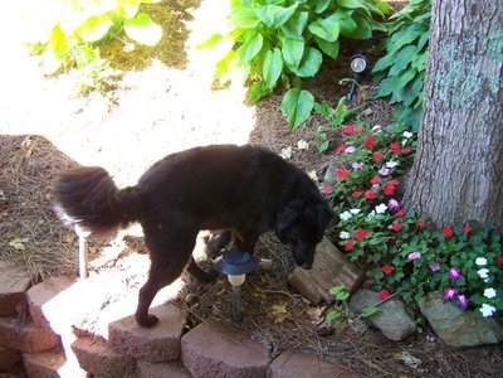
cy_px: 189
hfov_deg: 49.0
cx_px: 252
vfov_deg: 37.7
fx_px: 552
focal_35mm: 38
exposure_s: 1/60
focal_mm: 6.3
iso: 160
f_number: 2.8
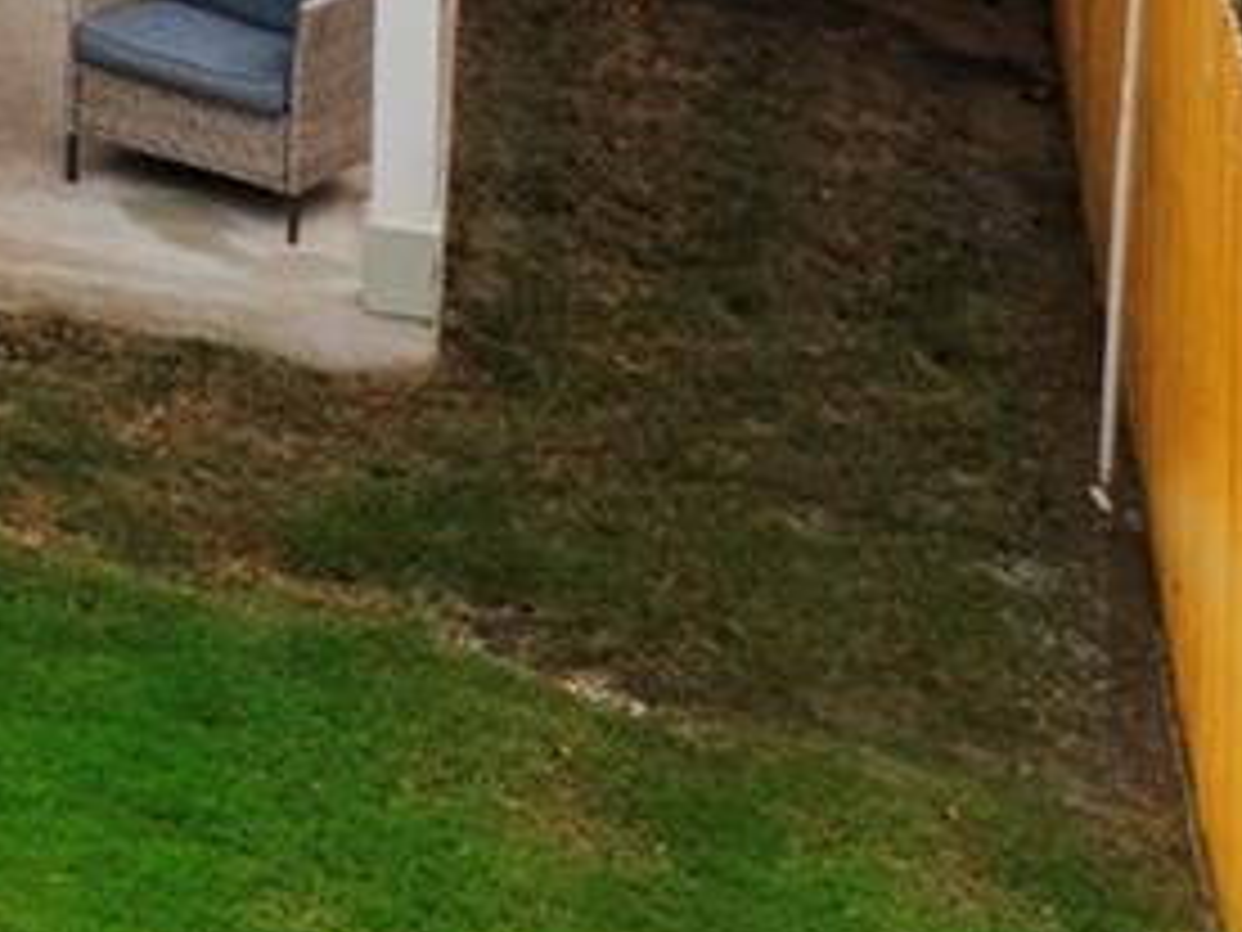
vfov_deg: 8.0
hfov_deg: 8.8
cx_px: -2632
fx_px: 6387
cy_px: -772
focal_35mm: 178
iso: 100
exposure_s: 1/640
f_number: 6.3
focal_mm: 12.29
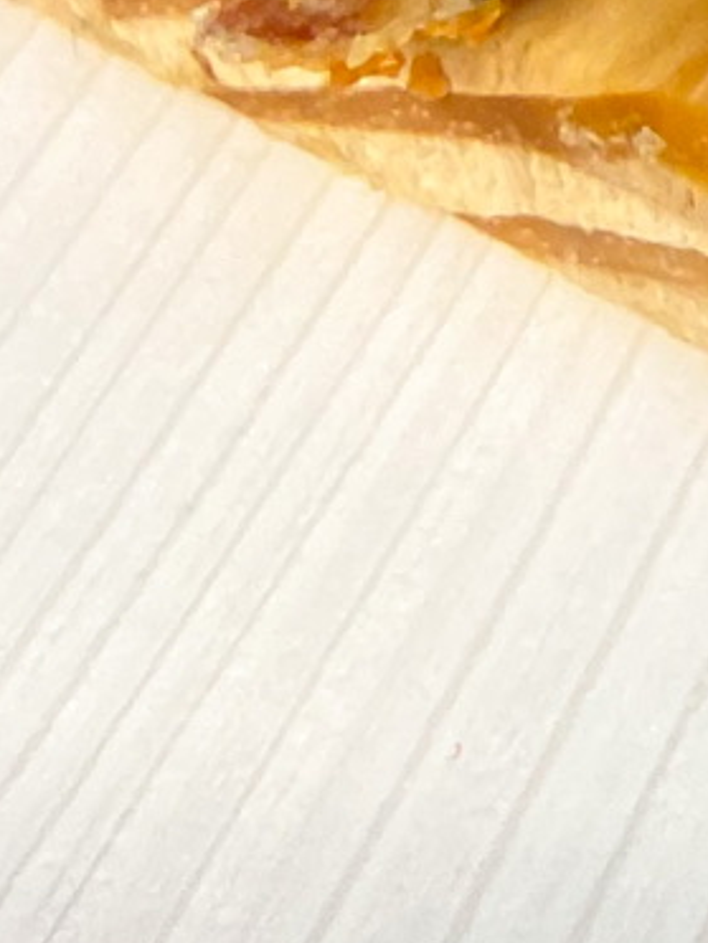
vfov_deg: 12.1
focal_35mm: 143
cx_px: 1804
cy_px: -1014
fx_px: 3900
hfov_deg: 9.1
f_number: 1.8
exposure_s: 1/70
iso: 125
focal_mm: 4.25
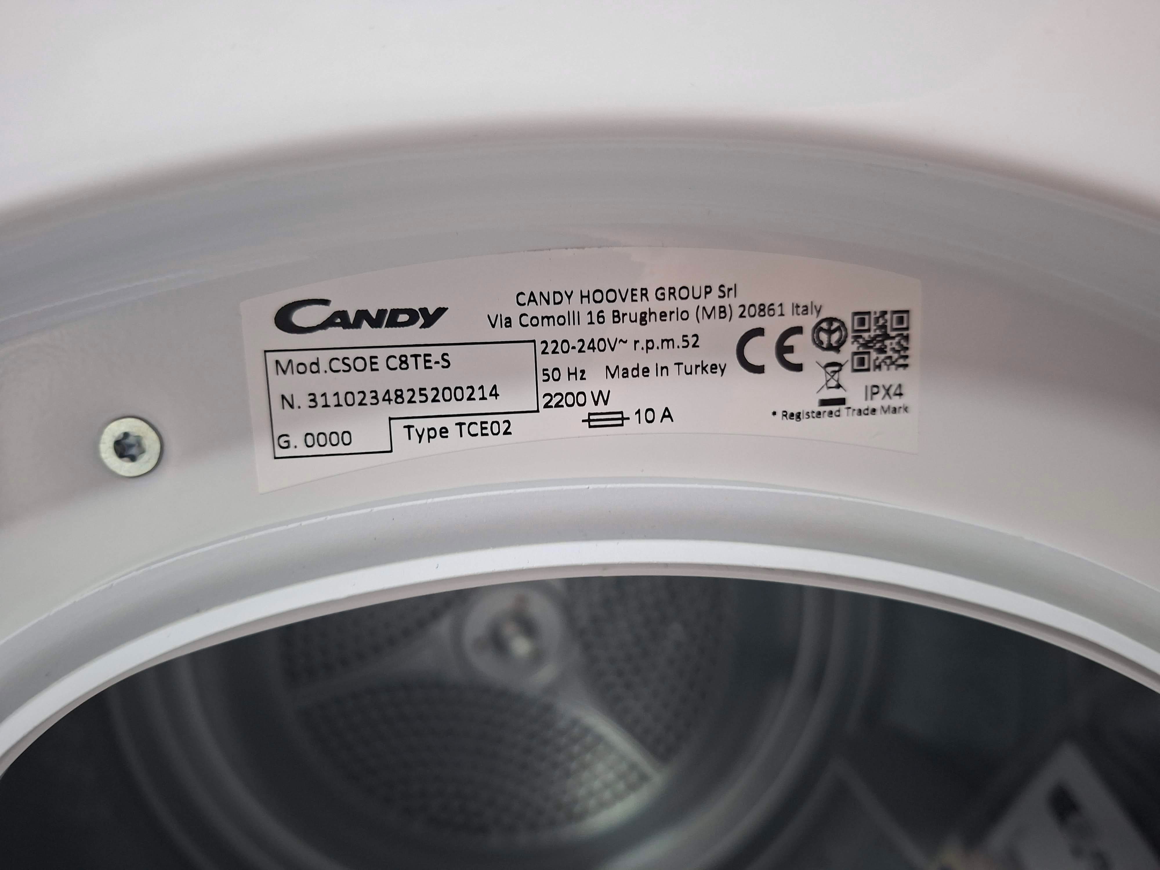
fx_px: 771
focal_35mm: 23
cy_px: 435
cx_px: 580
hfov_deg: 73.9
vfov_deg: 58.9
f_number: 1.8
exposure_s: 1/50
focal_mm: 5.54
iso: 320
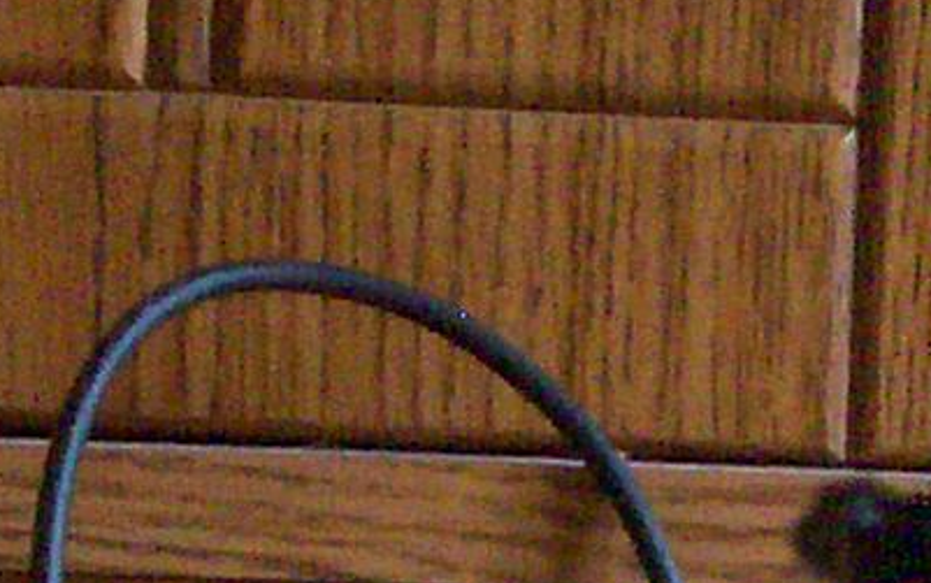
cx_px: 1135
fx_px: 5559
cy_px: 1061
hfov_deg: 9.4
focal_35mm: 219
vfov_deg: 5.9
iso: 398
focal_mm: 5.9
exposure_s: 1/8
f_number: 4.5
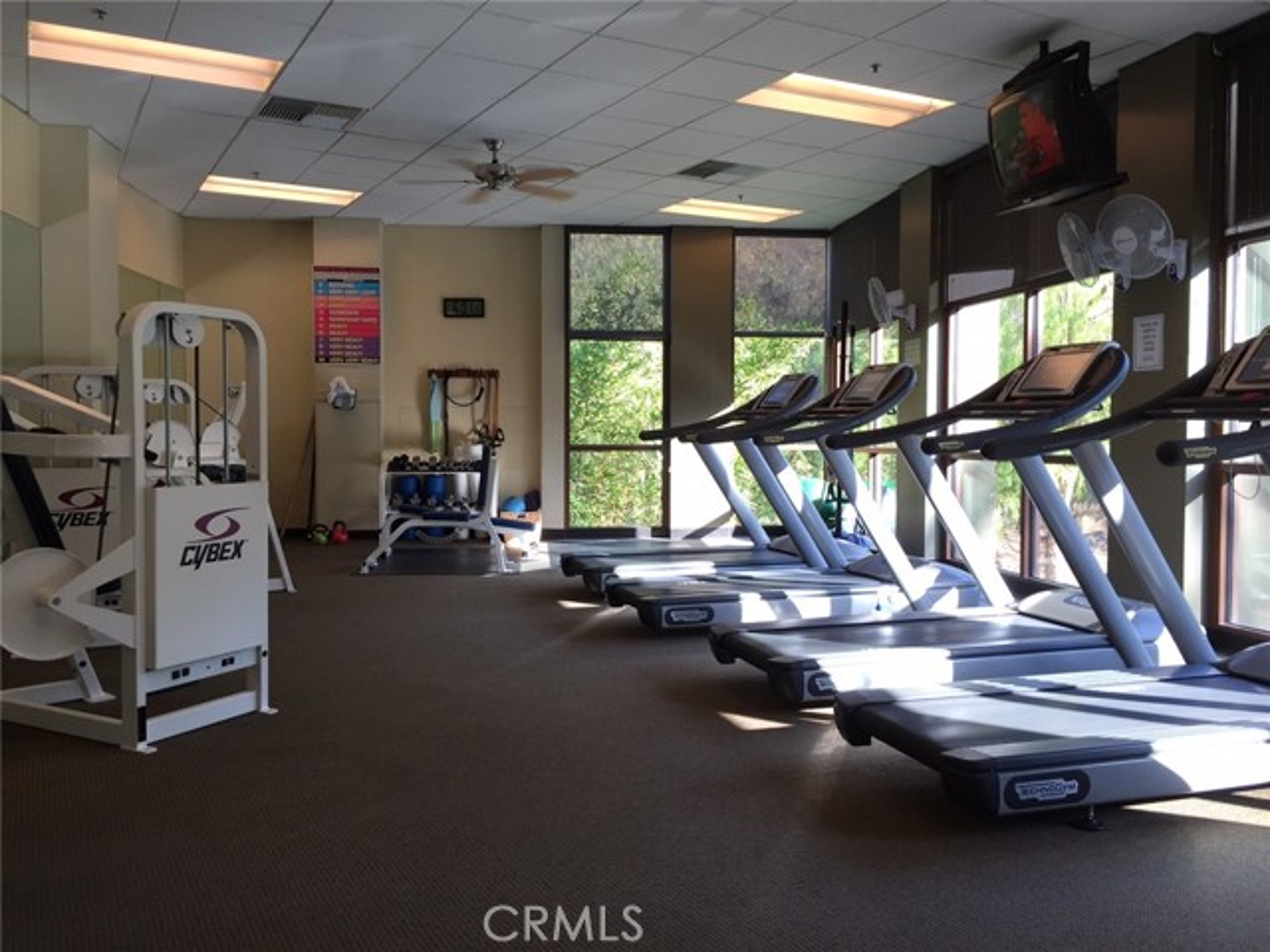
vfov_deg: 48.2
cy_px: 476
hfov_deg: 61.7
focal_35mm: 29
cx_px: 635
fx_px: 1064
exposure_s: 1/60
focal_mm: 4.15
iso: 32
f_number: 2.2
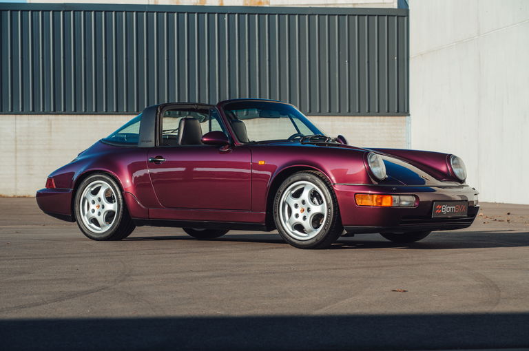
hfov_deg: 20.0
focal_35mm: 102
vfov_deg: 13.4
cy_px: 176
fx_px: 1497
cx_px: 264
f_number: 7.1
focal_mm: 102
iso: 200
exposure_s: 1/160
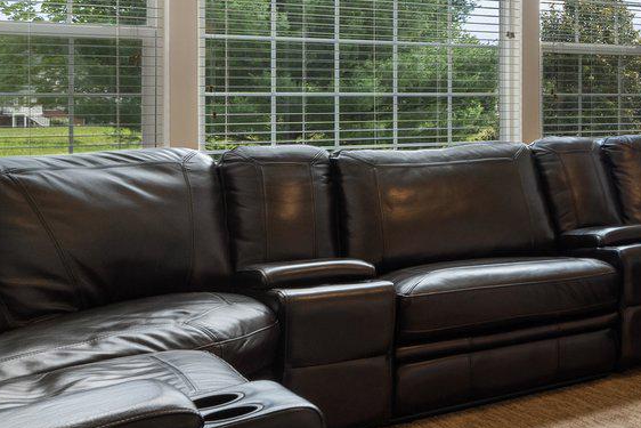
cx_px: 967
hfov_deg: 27.0
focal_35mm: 51
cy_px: 115
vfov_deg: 26.2
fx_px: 908
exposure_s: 1/20
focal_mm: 14
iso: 500
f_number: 8
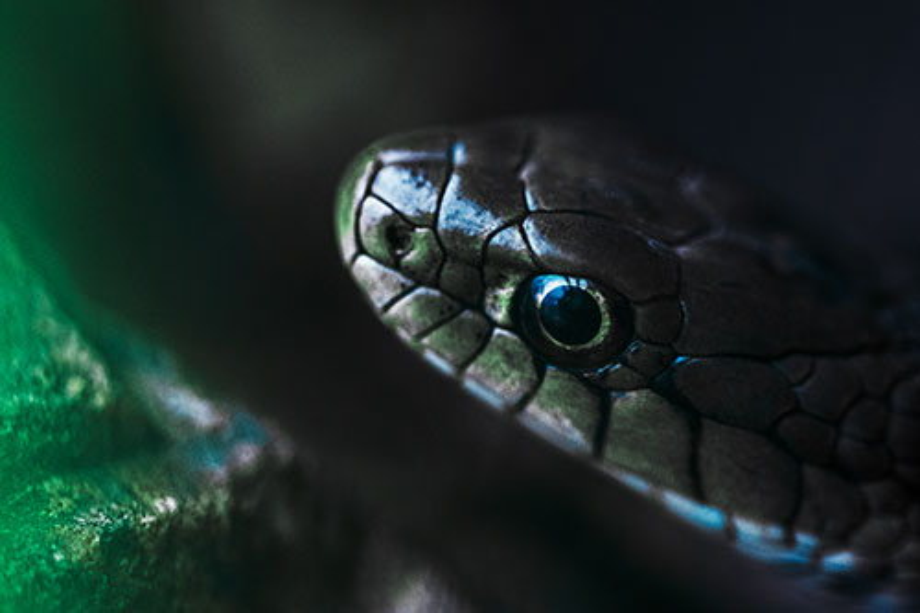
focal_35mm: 210
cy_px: 306
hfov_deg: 9.8
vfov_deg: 6.5
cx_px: 460
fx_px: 5365
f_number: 9.5
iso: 2500
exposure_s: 1/320
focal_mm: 210
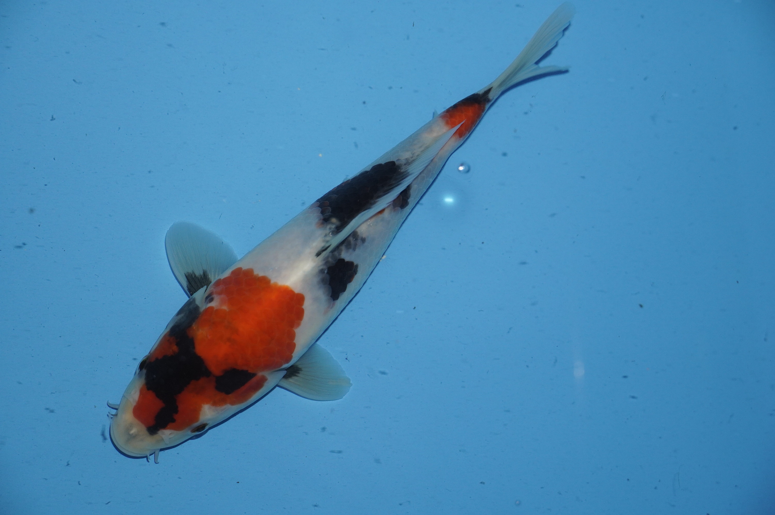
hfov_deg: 25.5
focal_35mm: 80
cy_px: 258
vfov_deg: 17.1
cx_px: 388
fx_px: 1710
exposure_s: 1/60
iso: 800
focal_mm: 53
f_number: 5
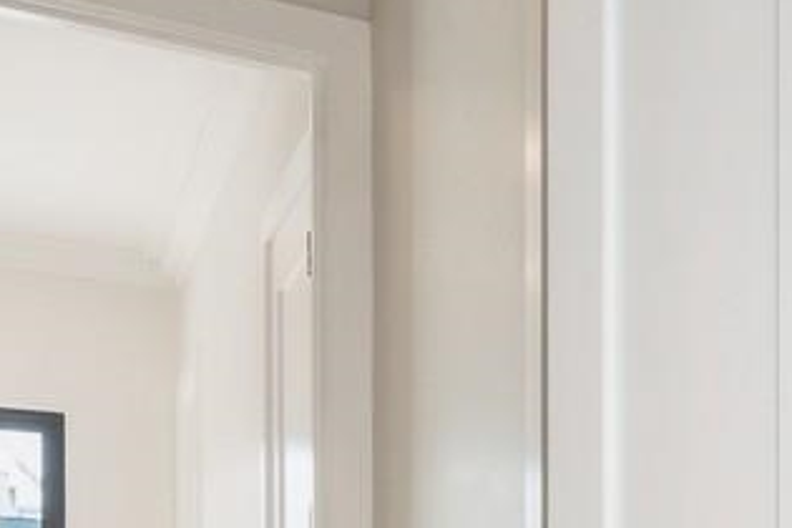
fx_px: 1452
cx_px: 1363
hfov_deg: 21.7
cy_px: 728
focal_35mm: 66
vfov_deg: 18.8
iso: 200
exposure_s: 1/8
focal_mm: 13
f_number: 11
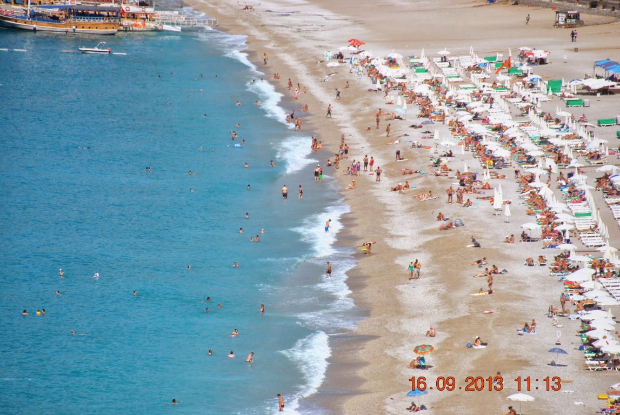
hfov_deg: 6.9
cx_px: 310
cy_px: 208
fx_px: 5173
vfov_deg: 4.6
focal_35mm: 300
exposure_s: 1/1000
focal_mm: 200
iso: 200
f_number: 5.6
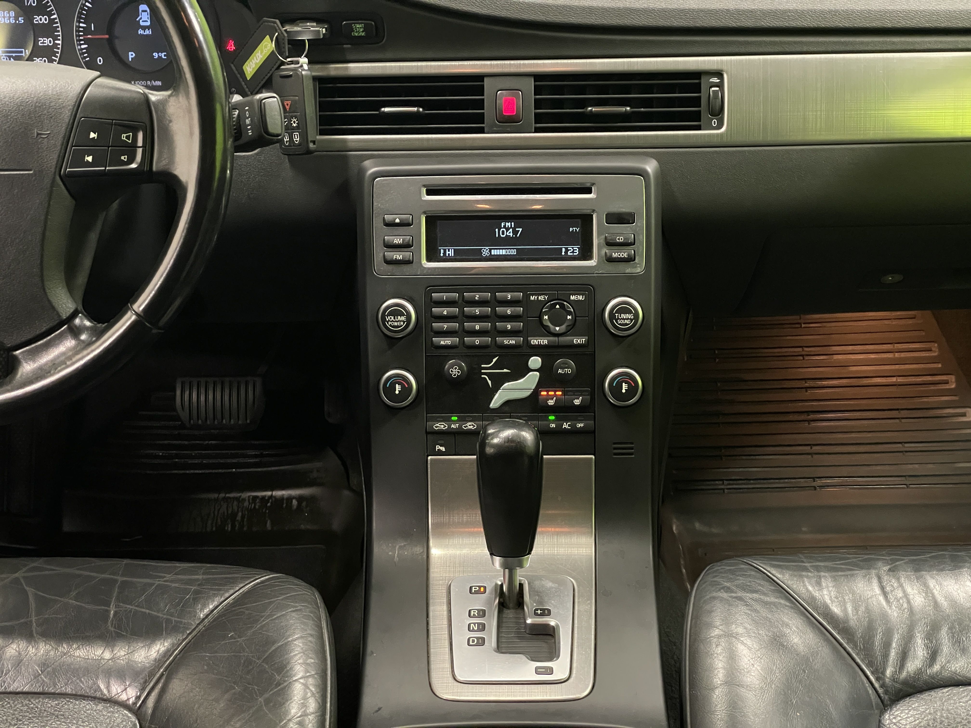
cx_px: 486
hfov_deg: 36.8
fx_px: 1459
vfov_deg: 28.0
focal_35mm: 52
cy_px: 364
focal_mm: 6
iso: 800
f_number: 2
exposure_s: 1/50
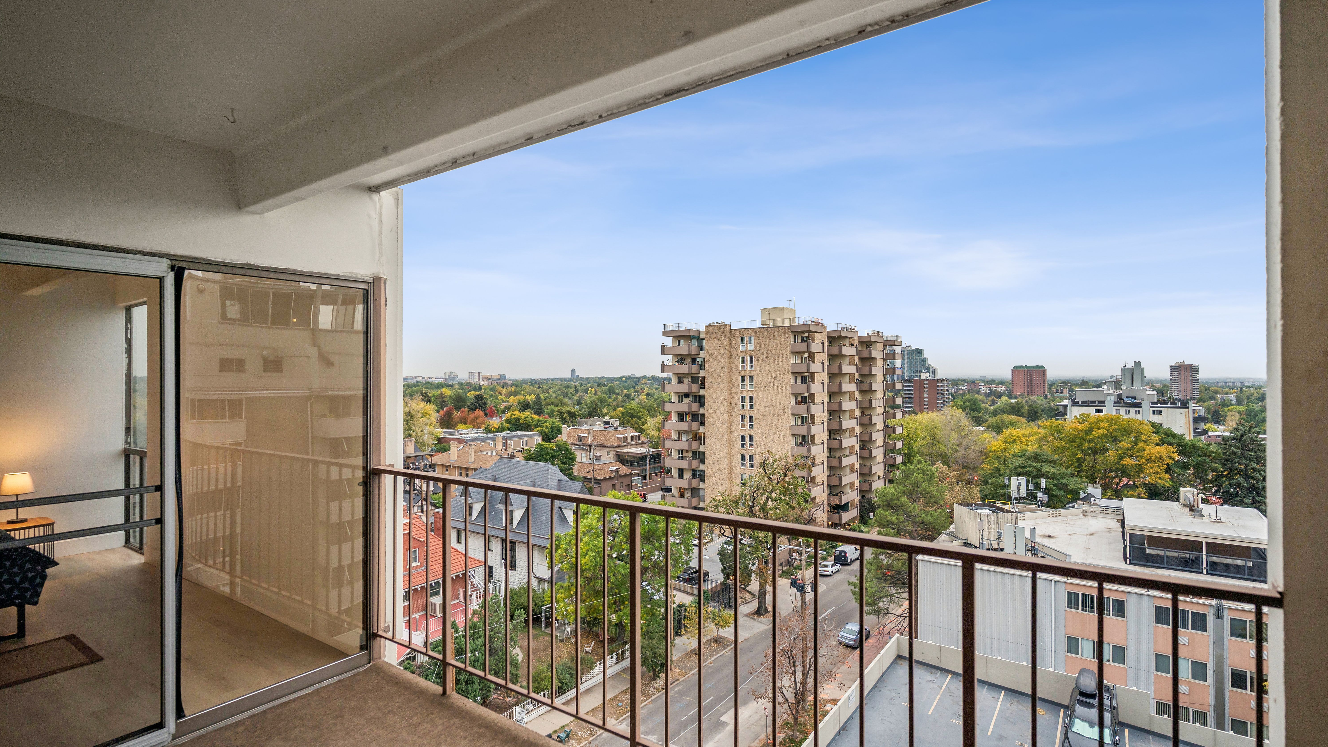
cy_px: 377
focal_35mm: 18
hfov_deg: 94.2
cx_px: 672
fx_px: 617
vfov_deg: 62.3
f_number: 4
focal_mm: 16.5
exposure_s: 1/250
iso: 400
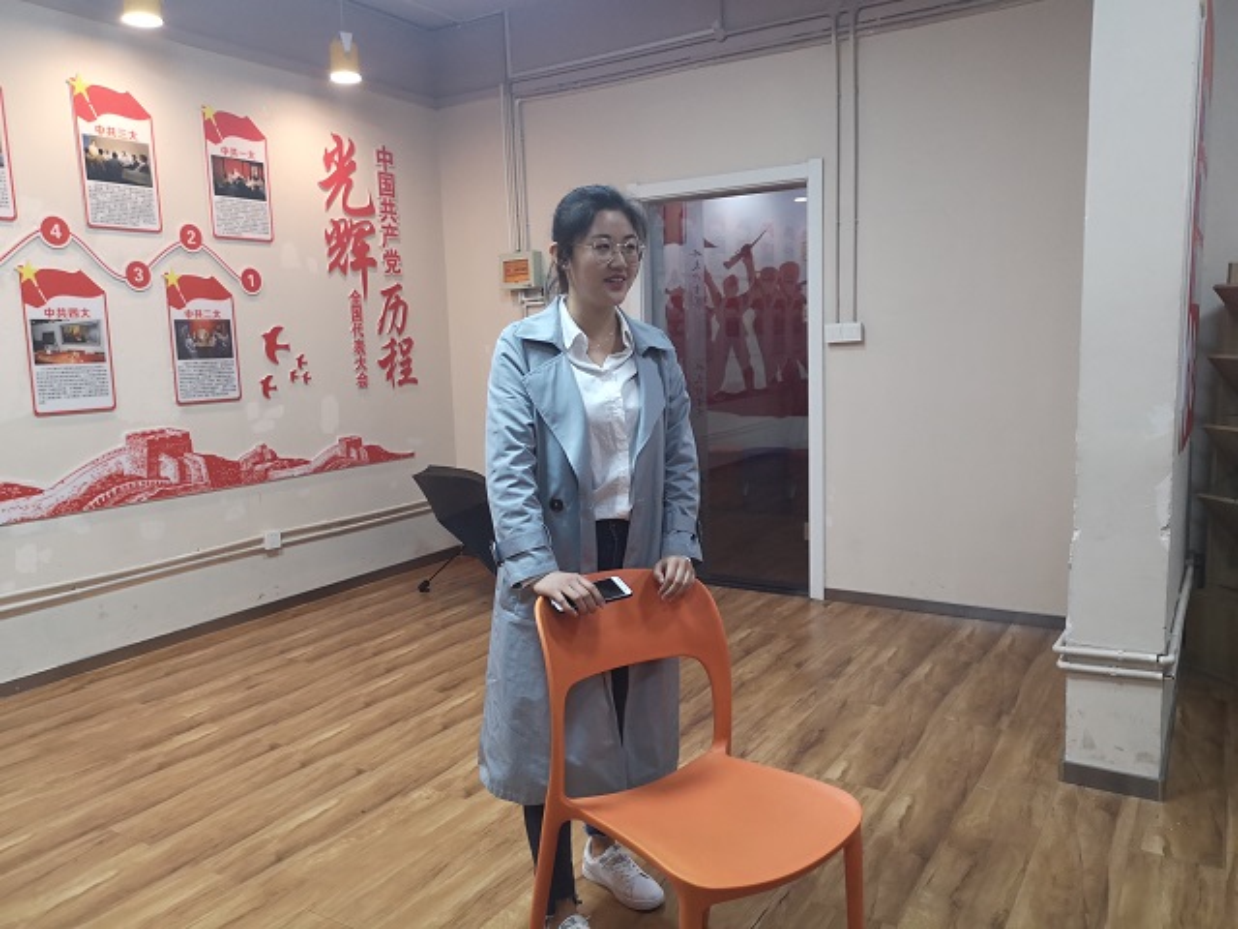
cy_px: 464
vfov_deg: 51.4
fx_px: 966
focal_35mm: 27
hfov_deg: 65.3
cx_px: 619
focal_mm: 3.95
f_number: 1.8
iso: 200
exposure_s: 1/33.3
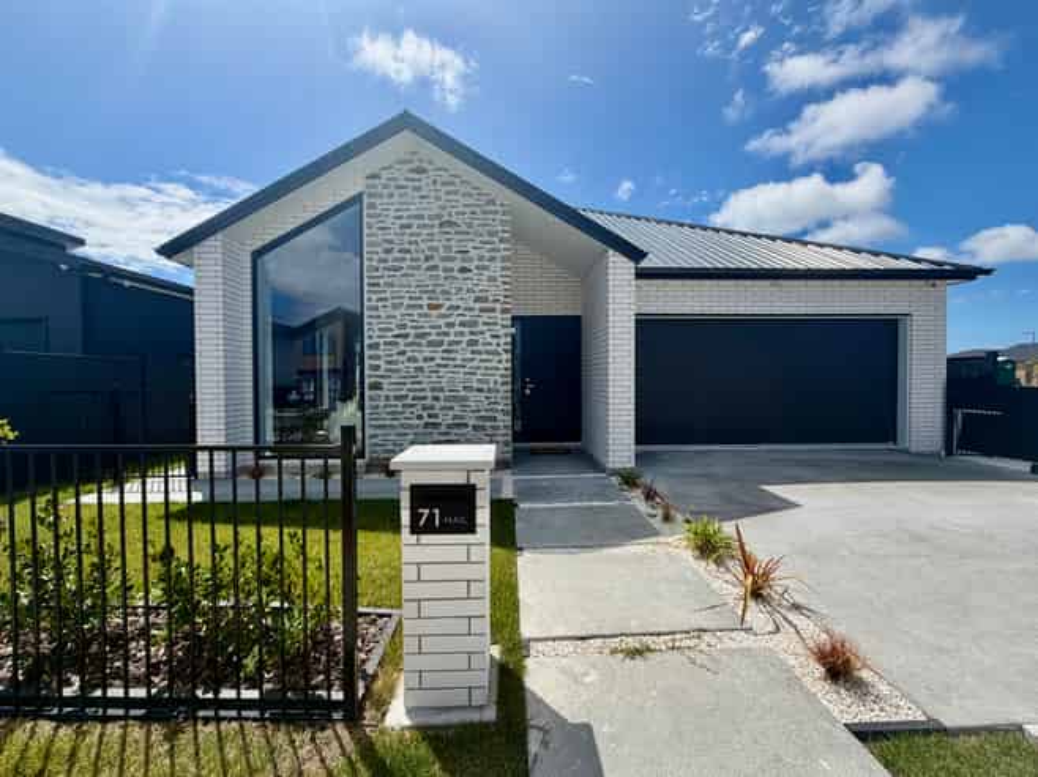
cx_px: 519
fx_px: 420
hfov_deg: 102.1
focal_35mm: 14
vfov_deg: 85.6
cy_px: 388
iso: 20
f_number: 2.2
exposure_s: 1/1050
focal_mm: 2.22
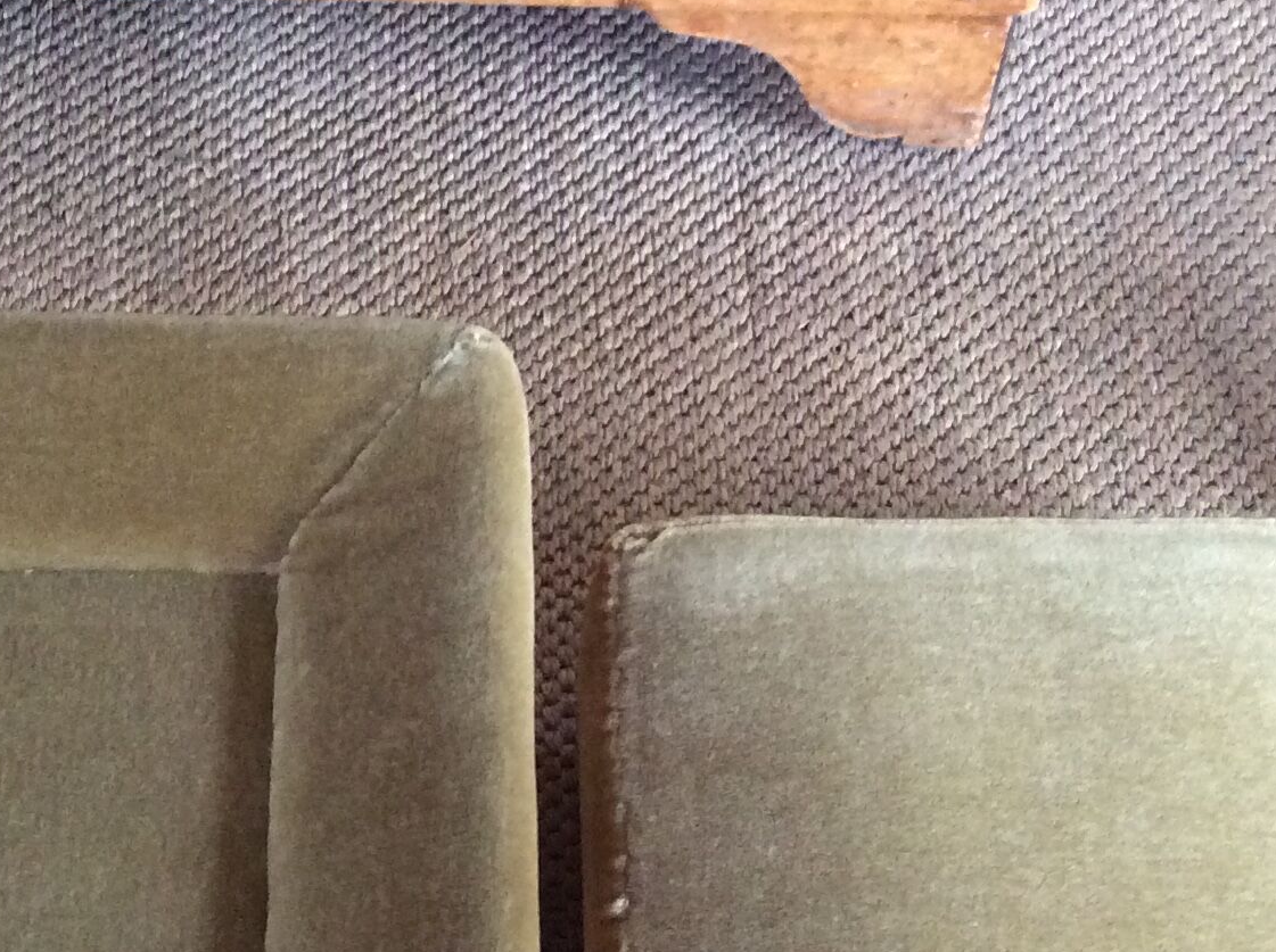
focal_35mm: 74
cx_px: 427
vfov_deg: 19.7
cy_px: 747
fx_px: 2723
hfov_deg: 26.2
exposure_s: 1/25
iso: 200
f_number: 2.4
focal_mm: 3.3
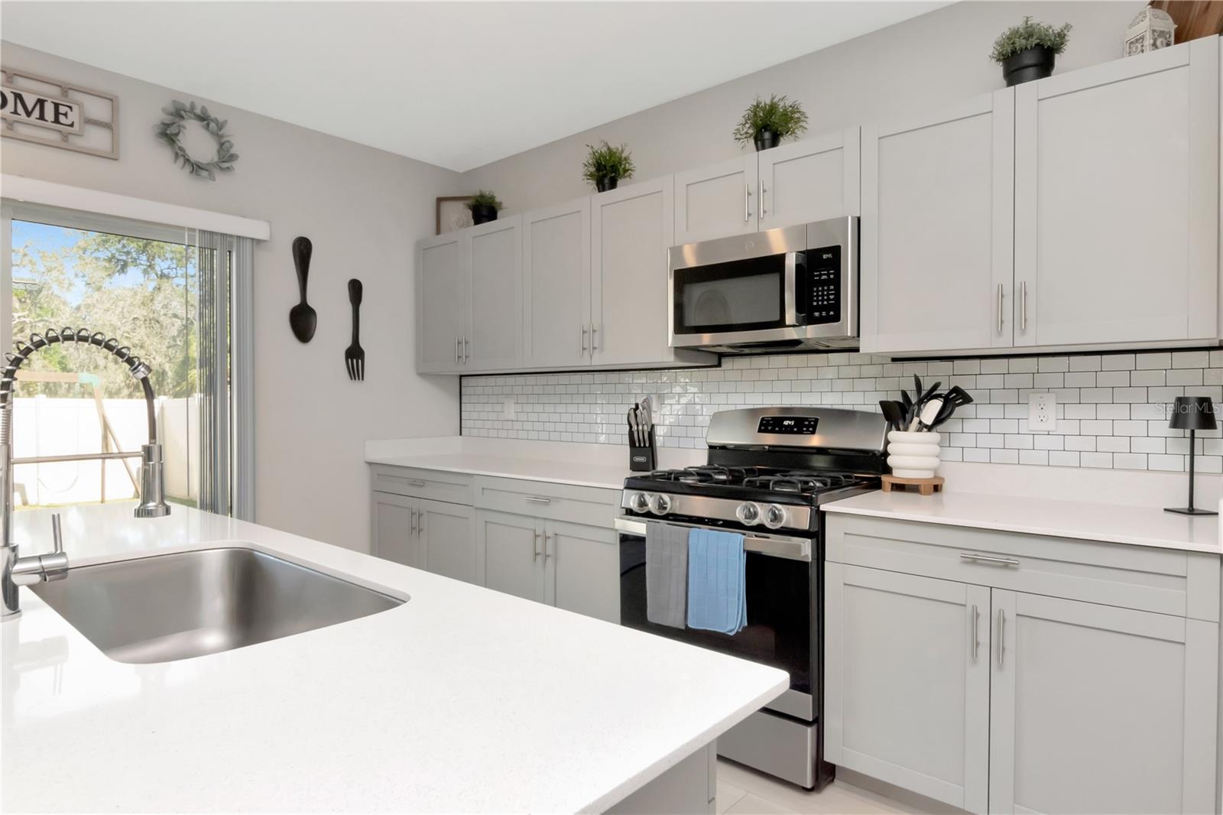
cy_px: 408
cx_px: 612
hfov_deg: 85.4
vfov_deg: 63.2
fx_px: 662
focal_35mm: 20
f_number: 16
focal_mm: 13
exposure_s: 1/80
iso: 1000
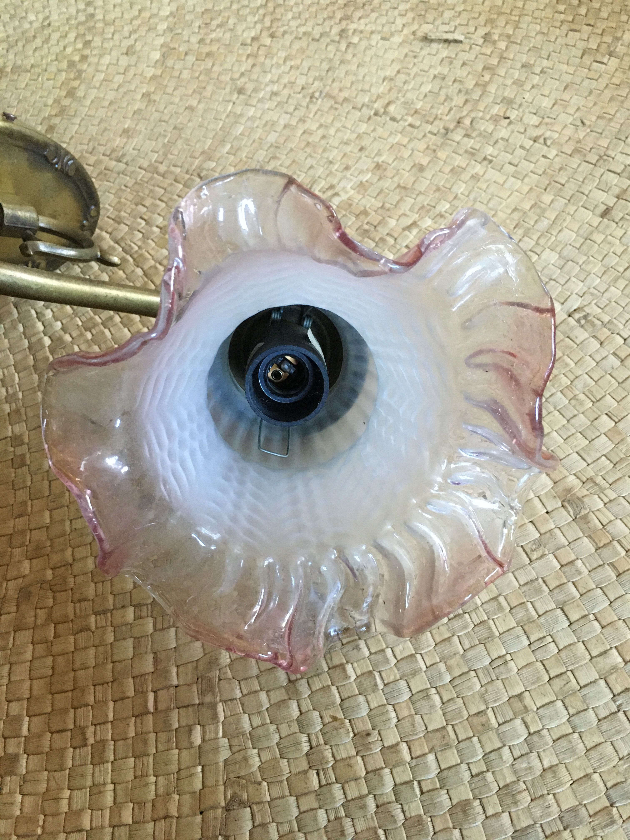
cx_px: 315
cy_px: 420
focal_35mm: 29
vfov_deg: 61.7
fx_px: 704
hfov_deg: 48.2
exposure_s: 1/25
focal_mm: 4.15
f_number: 2.2
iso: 200
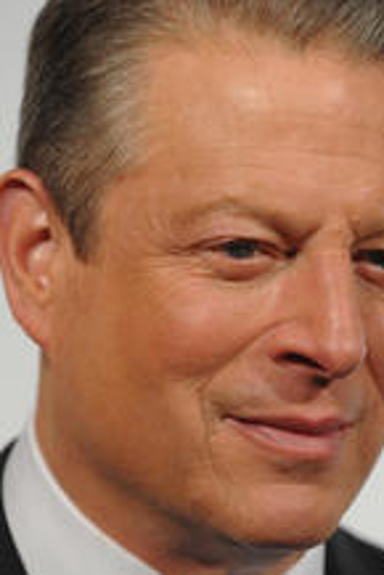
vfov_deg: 7.5
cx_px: 246
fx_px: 4409
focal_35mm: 276
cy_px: 400
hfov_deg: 5.0
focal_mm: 150
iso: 800
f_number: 4
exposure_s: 1/160
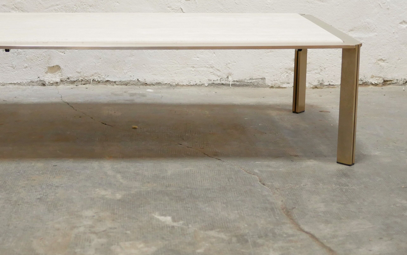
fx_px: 843
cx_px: 136
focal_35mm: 76
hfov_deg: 27.0
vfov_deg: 17.1
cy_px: 70
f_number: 1.7
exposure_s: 1/60
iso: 1000
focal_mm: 20
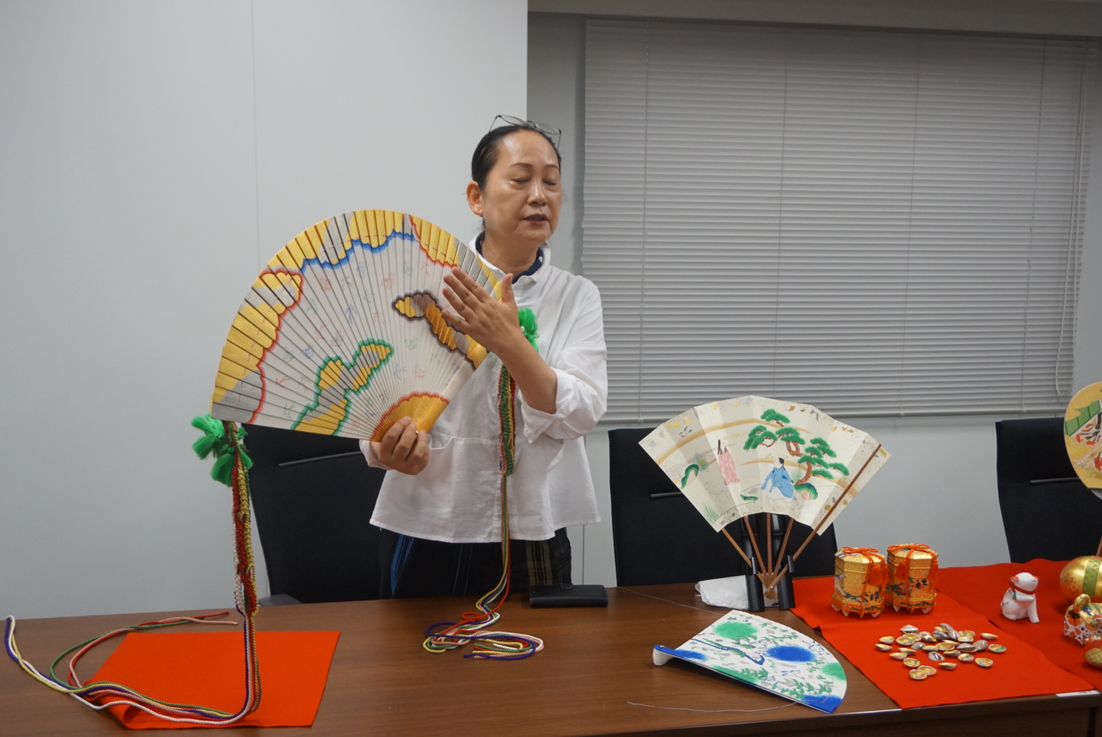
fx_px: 1103
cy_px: 368
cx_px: 551
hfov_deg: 53.1
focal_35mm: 36
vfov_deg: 36.9
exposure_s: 1/160
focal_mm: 24
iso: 800
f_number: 4.5
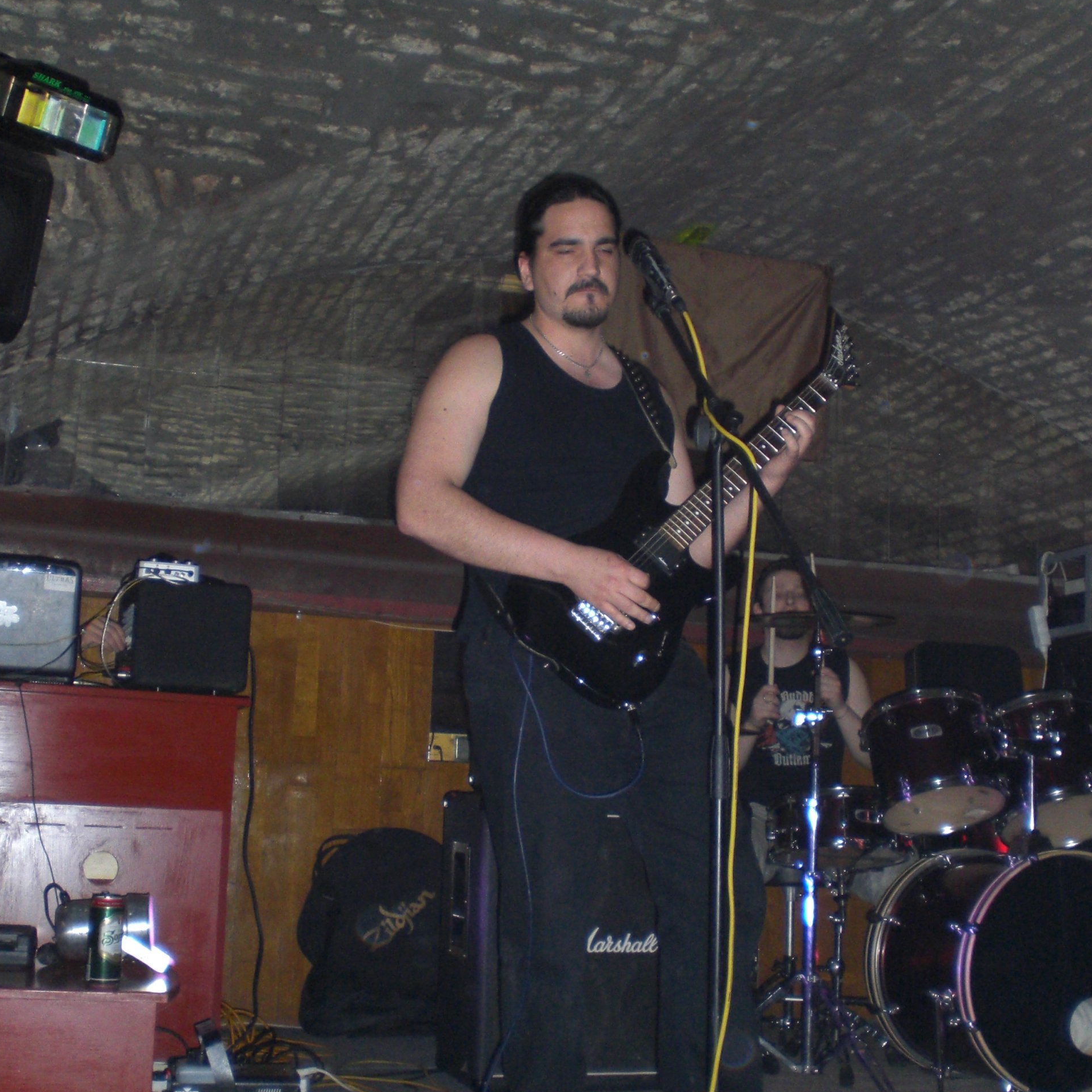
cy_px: 606
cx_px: 546
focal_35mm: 45
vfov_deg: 37.5
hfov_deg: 37.6
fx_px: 1606
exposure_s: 1/30
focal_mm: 6.3
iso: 200
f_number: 3.1
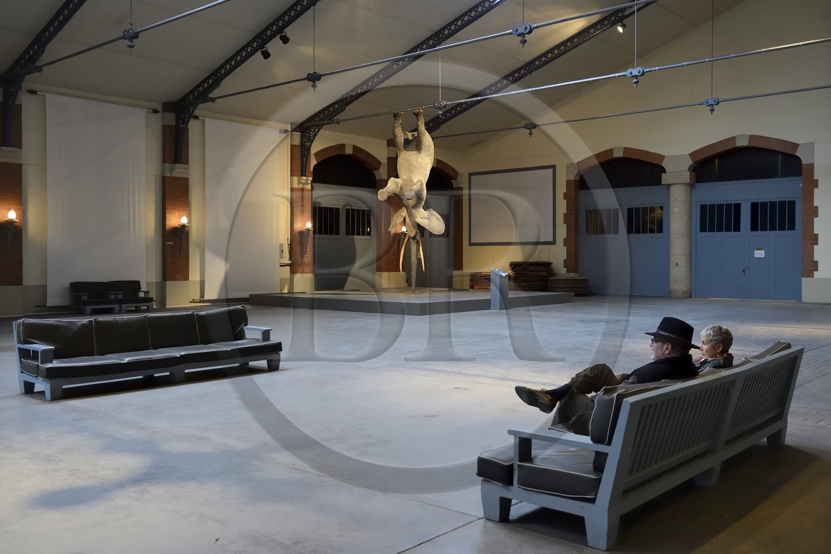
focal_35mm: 32
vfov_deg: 41.1
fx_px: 738
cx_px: 416
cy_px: 277
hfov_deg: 58.7
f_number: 4
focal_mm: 32
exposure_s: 1/25
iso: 800
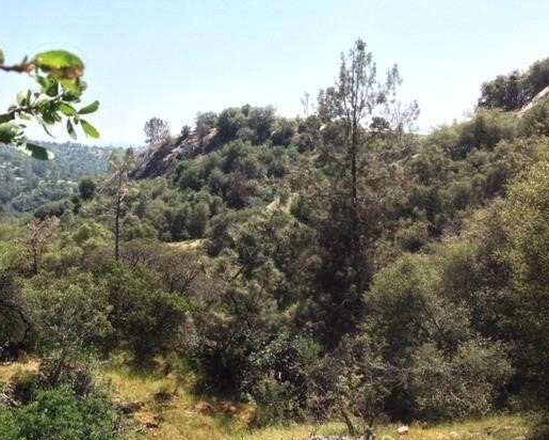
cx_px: 248
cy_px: 204
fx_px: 650
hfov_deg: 45.7
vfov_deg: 37.3
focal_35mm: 40
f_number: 2.4
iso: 50
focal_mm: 4.13
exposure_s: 1/2463
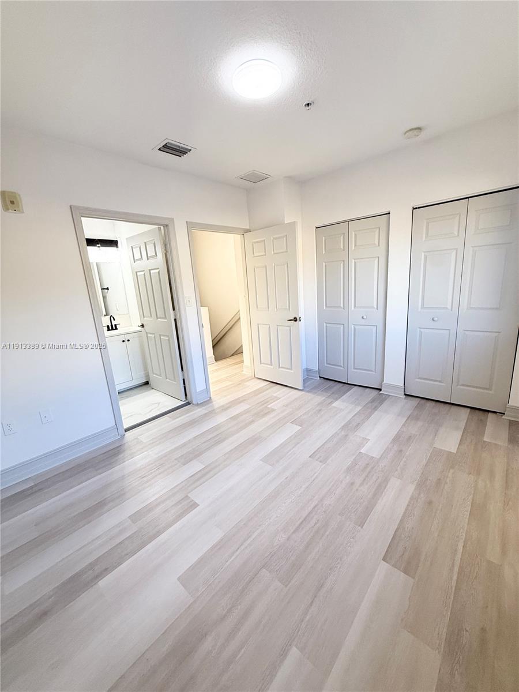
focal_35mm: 14
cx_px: 260
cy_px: 346
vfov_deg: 102.1
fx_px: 280
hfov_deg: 85.7
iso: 160
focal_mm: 2.22
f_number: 2.2
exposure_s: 1/120
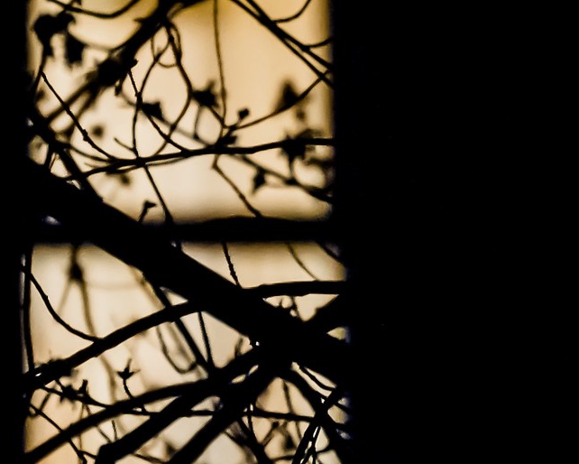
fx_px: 21615
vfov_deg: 1.2
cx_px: -45
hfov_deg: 1.5
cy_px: 343
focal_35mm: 1261
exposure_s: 1/20
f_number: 5.6
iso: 3200
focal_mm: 240
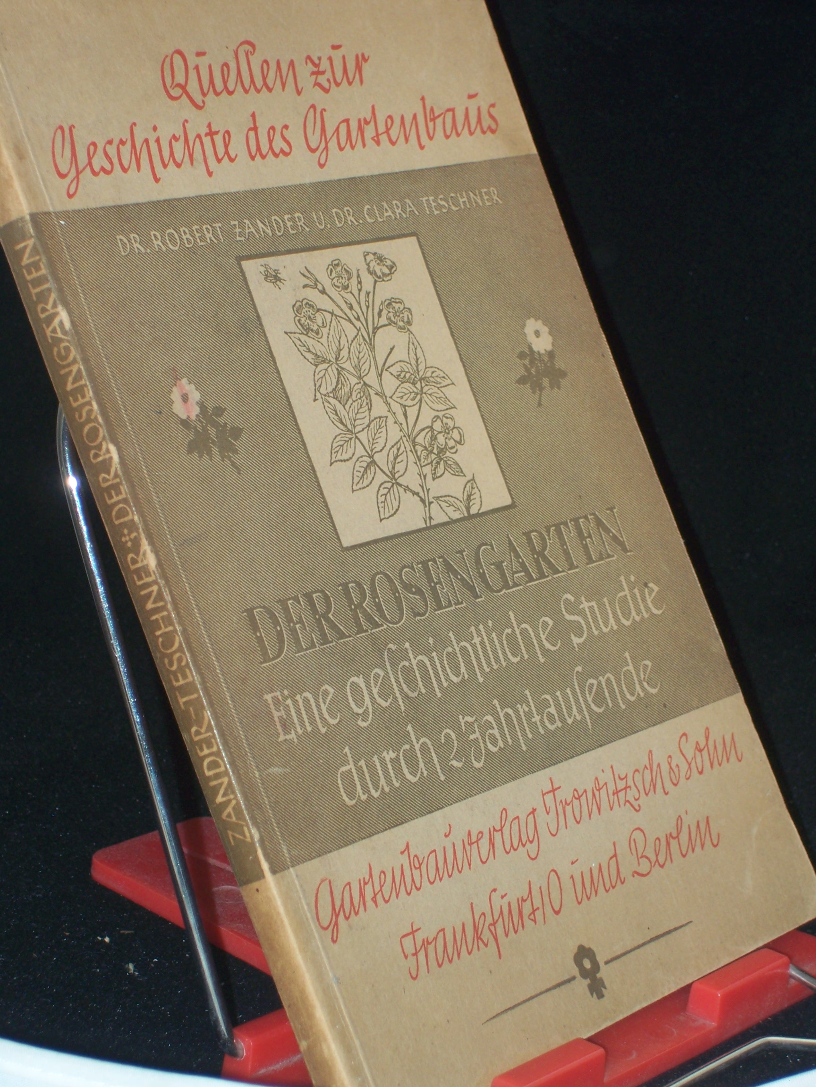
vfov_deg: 19.3
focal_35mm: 102
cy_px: 544
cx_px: 408
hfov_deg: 14.5
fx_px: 3206
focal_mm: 16.8
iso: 80
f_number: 4.6
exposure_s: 1/100
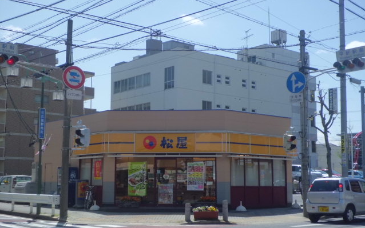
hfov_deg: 40.3
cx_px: 182
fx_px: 497
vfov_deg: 25.8
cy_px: 134
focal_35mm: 50
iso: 64
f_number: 3.4
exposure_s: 1/1000
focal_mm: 8.3
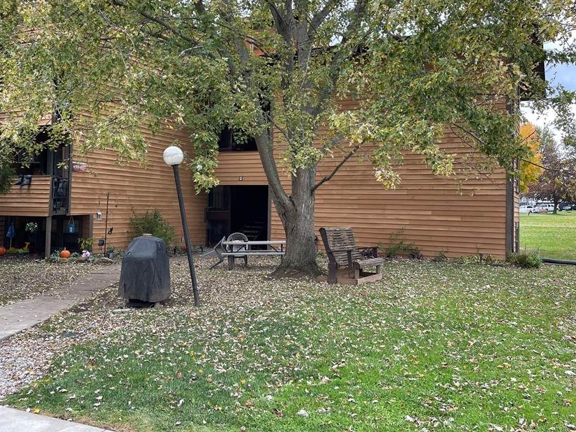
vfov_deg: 45.3
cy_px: 186
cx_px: 270
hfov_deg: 58.3
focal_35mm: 31
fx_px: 516
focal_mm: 5.1
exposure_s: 1/121
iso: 40
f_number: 1.6
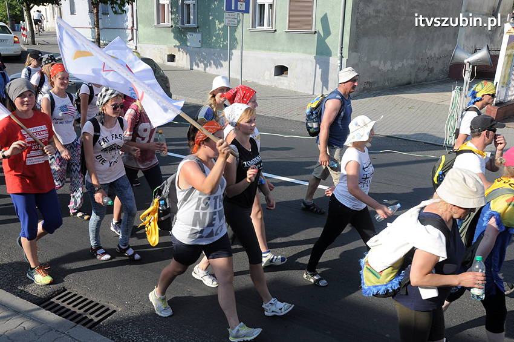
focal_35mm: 32
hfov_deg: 59.5
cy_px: 171
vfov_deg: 41.6
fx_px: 449
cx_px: 257
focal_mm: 21
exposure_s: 1/400
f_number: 10
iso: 400
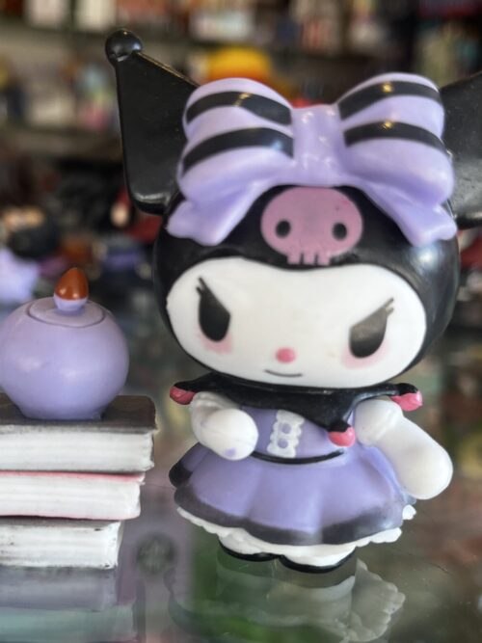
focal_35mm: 26
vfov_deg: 67.3
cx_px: 241
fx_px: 483
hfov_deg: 53.0
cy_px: 322
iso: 50
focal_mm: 5.1
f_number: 1.6
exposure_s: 1/100
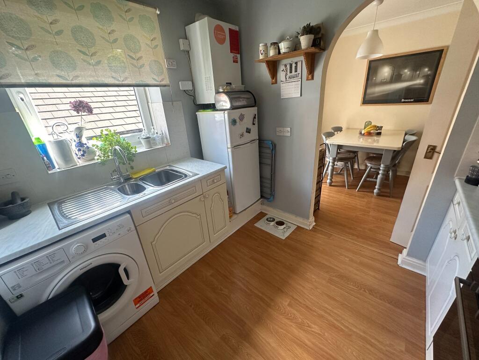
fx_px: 194
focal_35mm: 14
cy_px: 180
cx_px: 240
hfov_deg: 102.1
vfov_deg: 85.7
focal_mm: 2.22
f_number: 2.2
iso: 200
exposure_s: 1/100
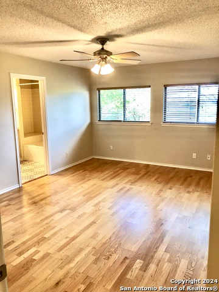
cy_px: 146
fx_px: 236
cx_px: 110
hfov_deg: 49.7
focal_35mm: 28
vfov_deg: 63.4
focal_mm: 3.99
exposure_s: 1/24
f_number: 1.8
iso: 32
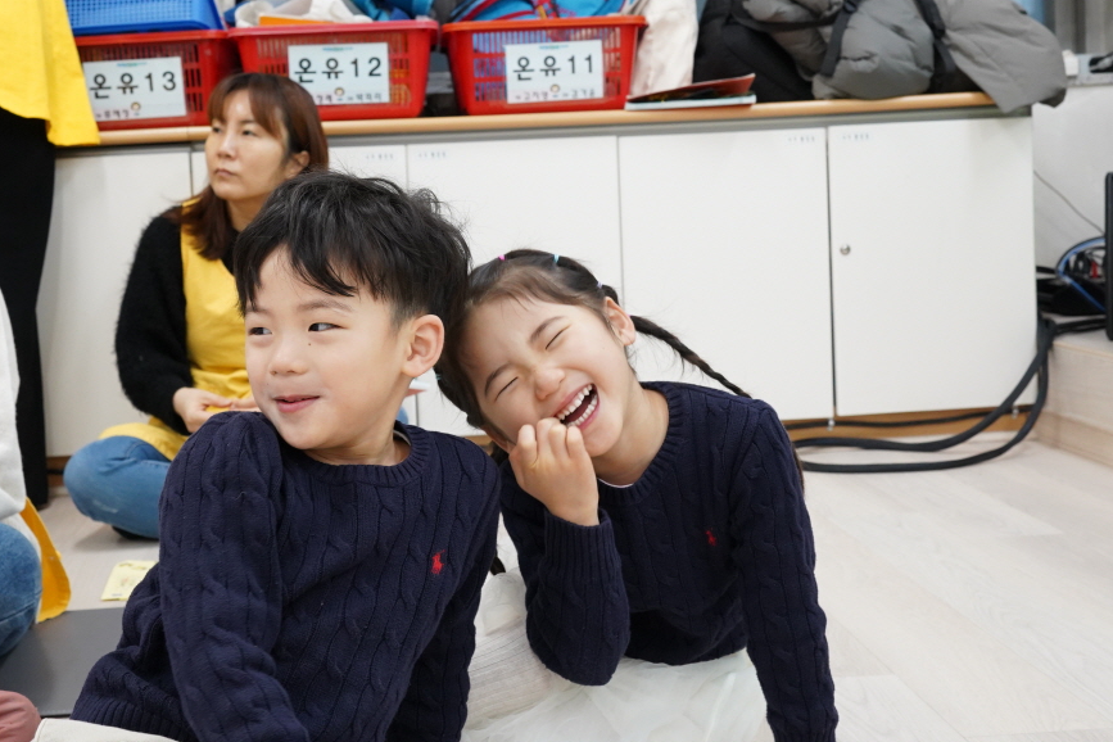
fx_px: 1484
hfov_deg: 41.0
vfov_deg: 28.0
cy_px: 291
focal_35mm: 48
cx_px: 458
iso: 2500
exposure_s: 1/50
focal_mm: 32
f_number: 7.1
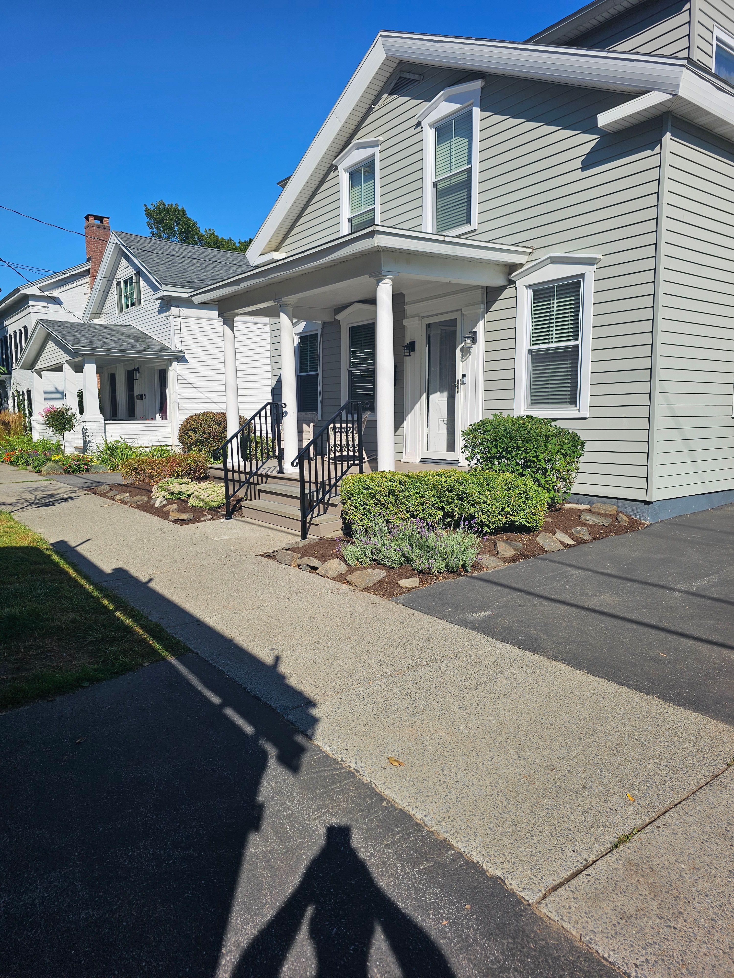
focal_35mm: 23
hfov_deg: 58.9
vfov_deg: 73.9
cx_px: 367
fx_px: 650
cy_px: 489
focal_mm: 6.3
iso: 10
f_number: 1.7
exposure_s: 1/1027
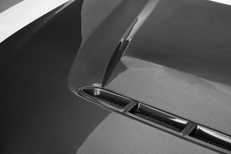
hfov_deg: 27.0
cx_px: 116
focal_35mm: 75
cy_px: 77
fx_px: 481
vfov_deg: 18.2
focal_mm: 75
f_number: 7.1
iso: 320
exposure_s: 1/30
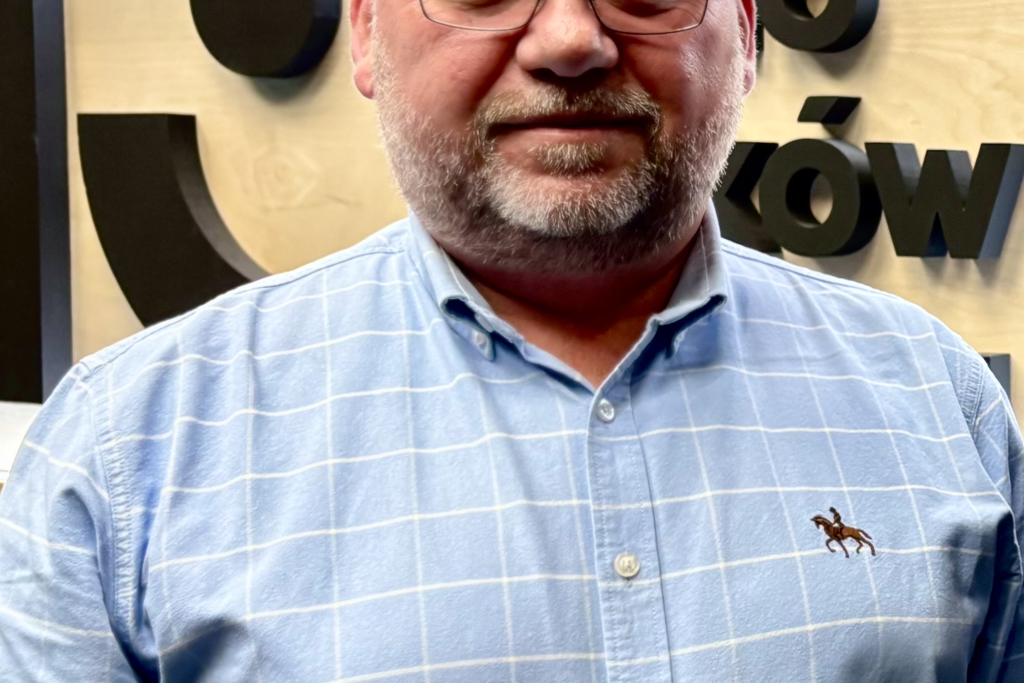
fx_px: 2133
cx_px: 1203
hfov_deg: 24.6
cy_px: 280
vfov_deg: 18.2
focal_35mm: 75
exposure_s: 1/100
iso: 125
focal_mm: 5.96
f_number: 1.6
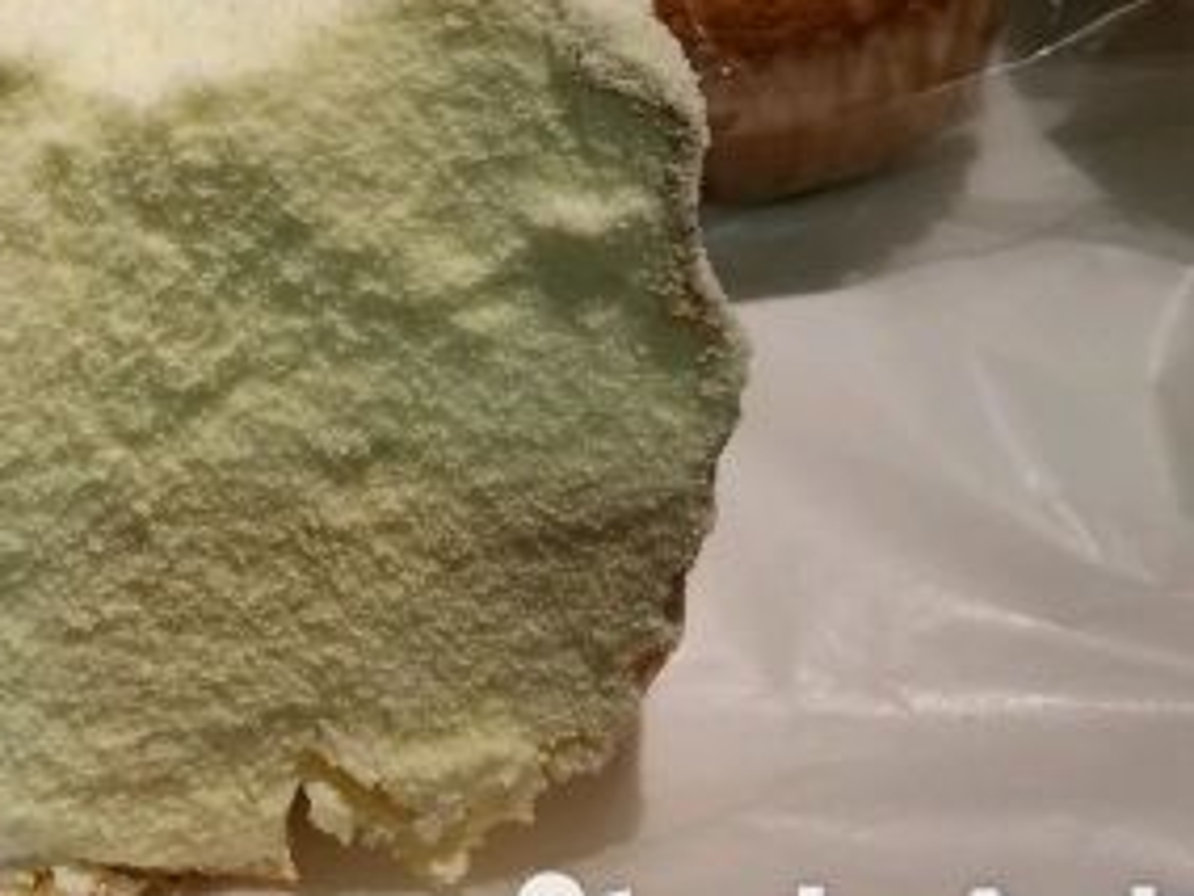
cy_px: 86
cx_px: 59
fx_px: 2208
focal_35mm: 64
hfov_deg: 28.7
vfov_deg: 22.4
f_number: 1.7
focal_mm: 4.2
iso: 100
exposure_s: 1/100
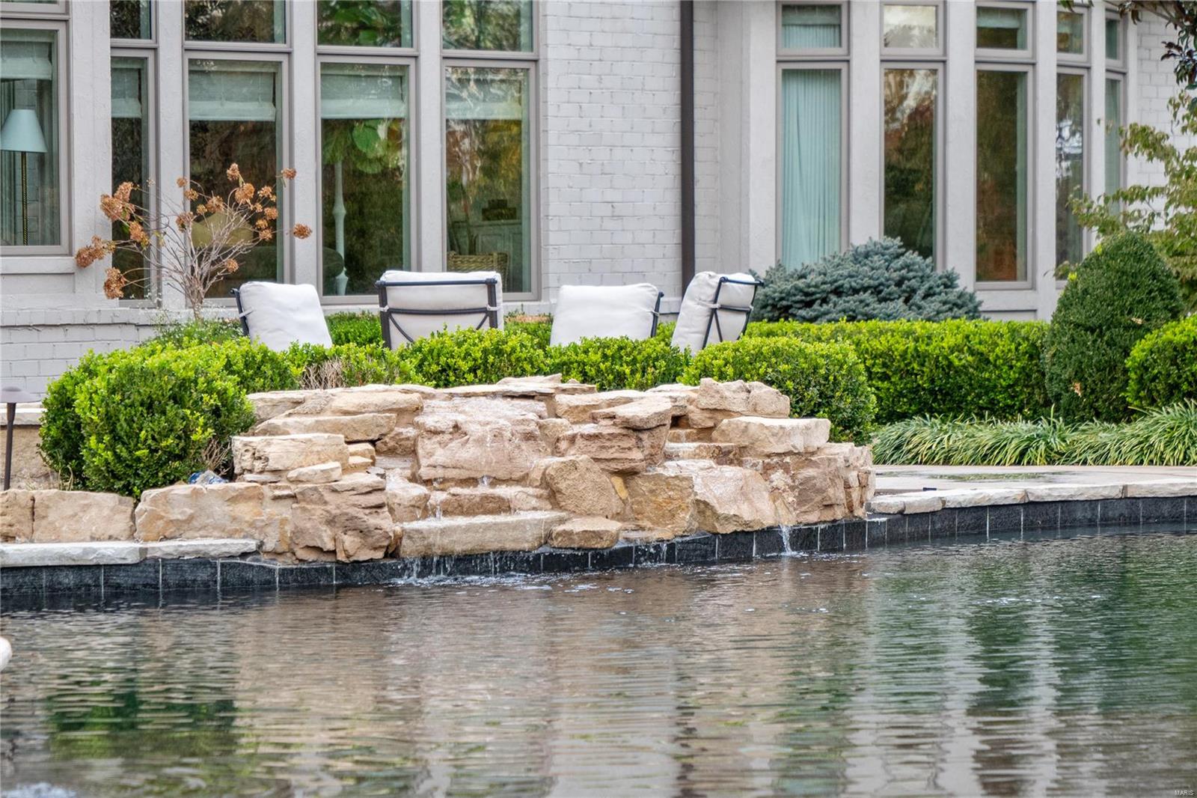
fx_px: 3989
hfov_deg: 17.1
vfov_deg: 11.4
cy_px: 399
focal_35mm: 120
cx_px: 598
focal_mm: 60
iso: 400
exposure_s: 1/400
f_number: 4
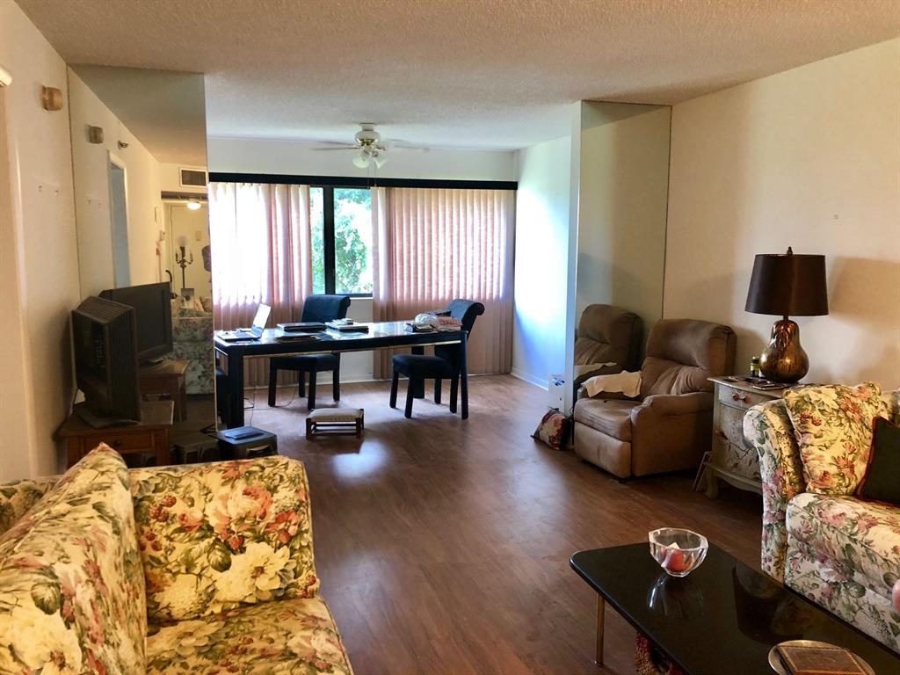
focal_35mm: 28
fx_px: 728
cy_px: 338
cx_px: 450
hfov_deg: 63.4
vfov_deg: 49.7
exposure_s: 1/15
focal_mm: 4
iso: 40
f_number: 1.8
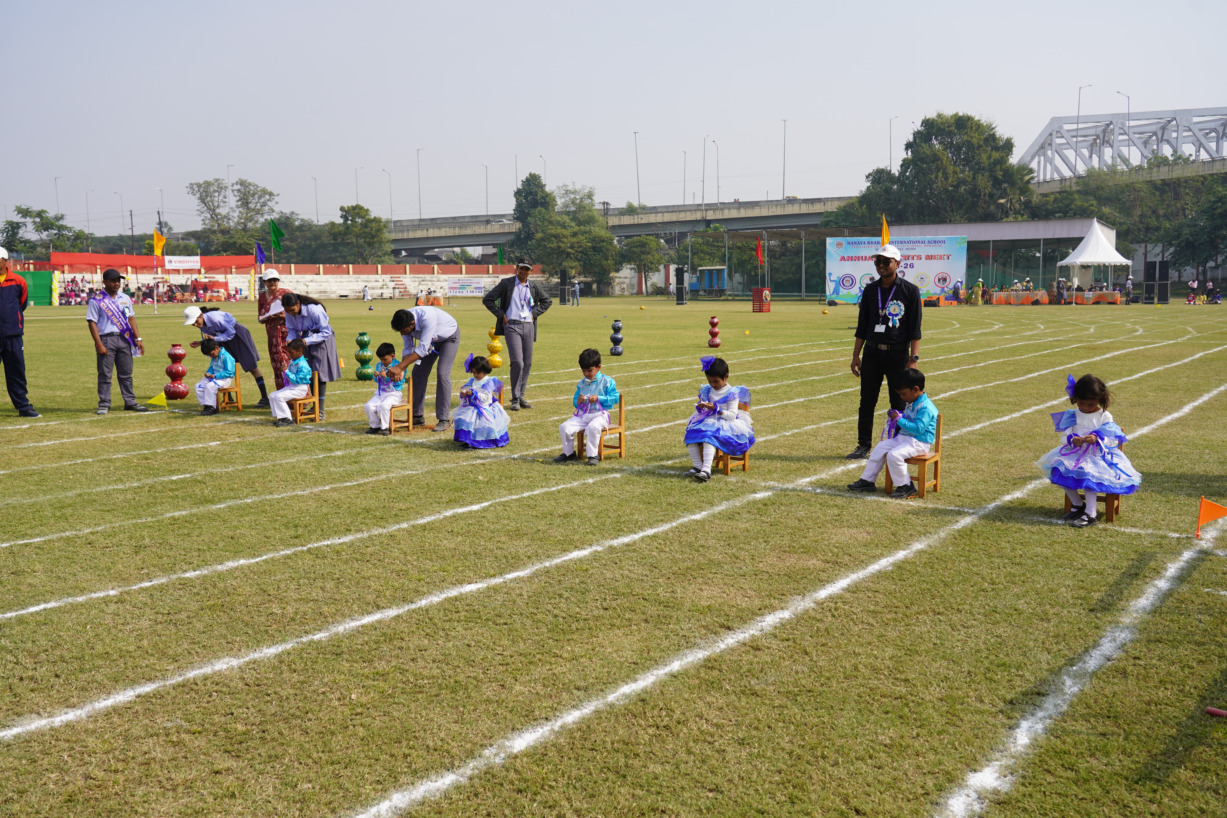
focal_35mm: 30
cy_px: 409
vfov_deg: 43.6
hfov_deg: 61.9
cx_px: 614
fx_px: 1022
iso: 100
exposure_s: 1/500
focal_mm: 30
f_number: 5
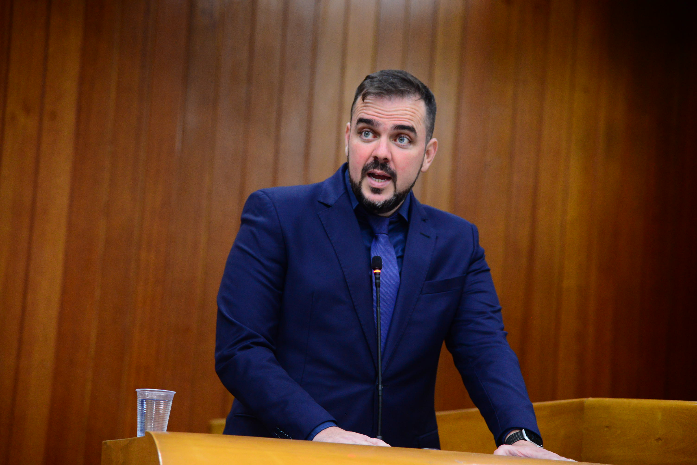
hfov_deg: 17.1
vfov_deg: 11.4
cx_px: 348
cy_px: 232
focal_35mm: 120
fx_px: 2324
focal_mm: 120
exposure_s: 1/80
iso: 2500
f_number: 4
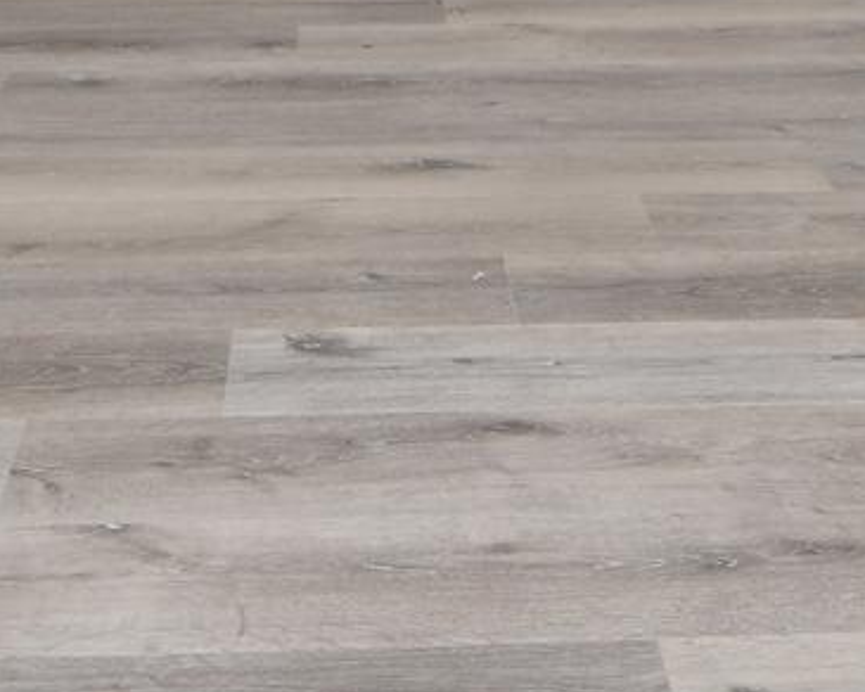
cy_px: -542
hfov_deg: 24.1
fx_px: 2022
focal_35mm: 79
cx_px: 358
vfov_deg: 16.4
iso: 100
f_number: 4
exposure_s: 1/200
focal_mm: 10
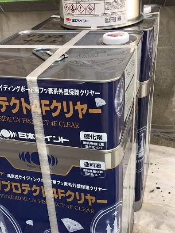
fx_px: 297
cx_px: 74
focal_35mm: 44
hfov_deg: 32.8
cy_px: 143
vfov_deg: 42.7
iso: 25
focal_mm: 4.15
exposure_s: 1/60
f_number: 2.2
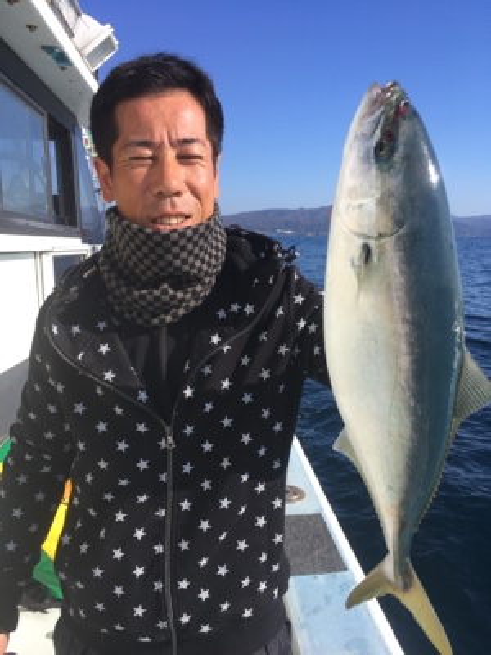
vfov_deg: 61.7
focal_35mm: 29
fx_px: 548
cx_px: 246
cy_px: 328
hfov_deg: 48.2
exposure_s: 1/1282
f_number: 2.2
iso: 25
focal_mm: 4.15
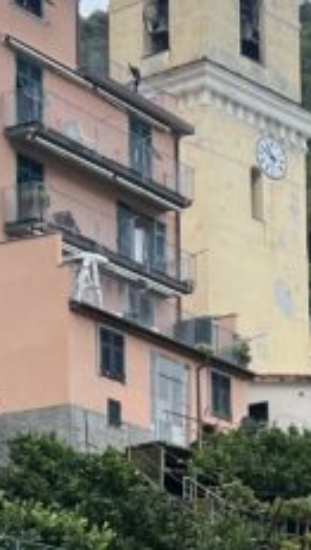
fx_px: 1827
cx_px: 650
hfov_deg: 9.1
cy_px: 628
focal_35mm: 125
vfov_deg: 16.5
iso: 50
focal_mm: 5.7
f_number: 1.5
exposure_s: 1/873
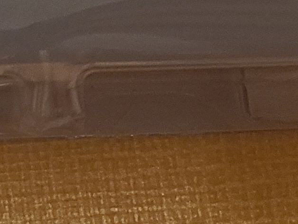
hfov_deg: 11.0
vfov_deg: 8.0
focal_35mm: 167
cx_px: -251
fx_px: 1438
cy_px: -366
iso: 500
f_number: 1.8
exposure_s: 1/40
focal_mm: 5.4
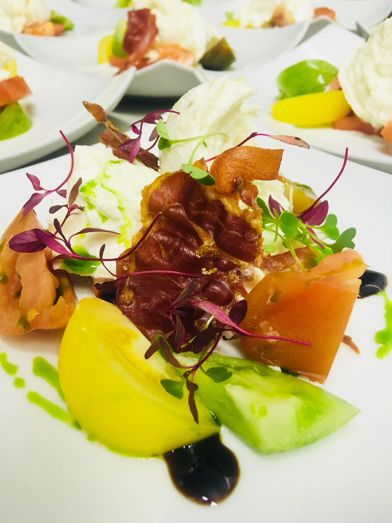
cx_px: 196
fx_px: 438
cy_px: 262
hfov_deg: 48.2
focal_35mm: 29
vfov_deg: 61.7
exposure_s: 1/33
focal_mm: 4.15
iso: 125
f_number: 2.2
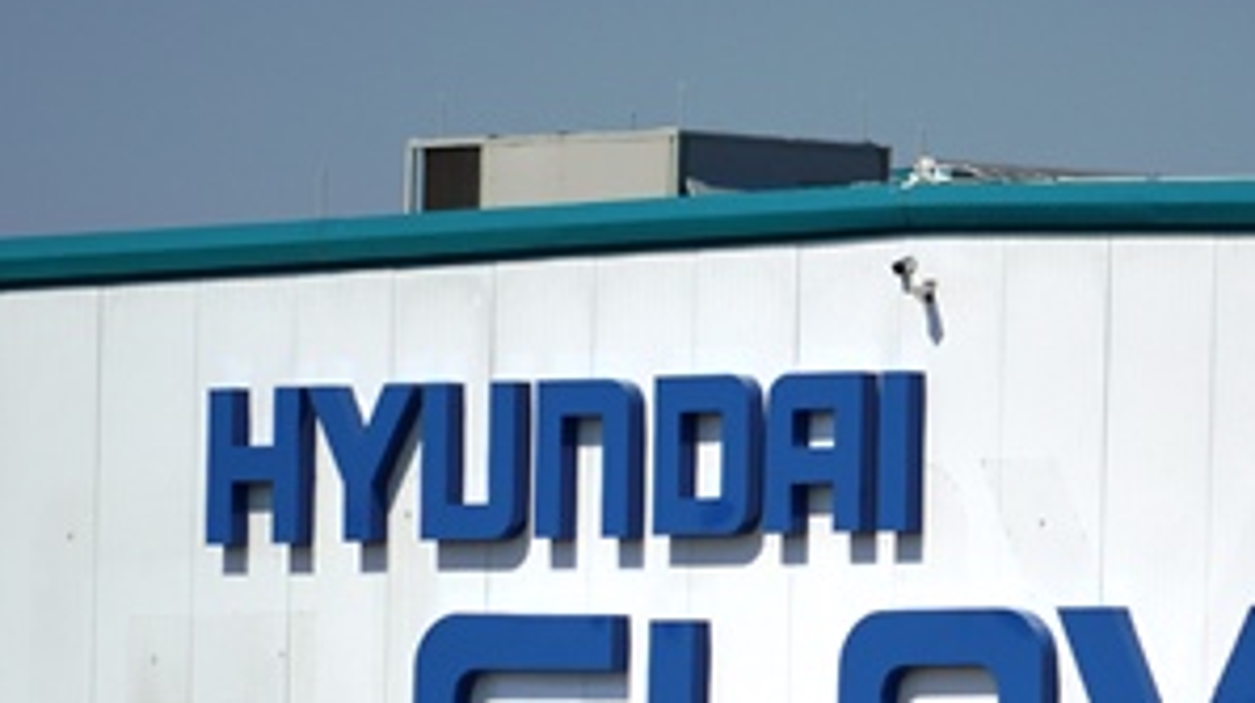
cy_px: 724
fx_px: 26366
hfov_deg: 2.7
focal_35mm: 793
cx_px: 973
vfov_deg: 1.5
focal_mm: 200
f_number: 5.6
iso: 100
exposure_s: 1/1600
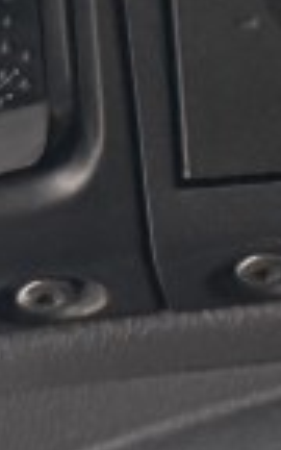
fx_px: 3112
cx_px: 1230
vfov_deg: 7.9
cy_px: -403
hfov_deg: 4.6
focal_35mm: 254
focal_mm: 6.76
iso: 320
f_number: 1.78
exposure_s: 1/60
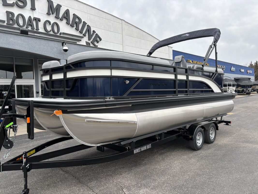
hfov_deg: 67.3
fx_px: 194
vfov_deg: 53.1
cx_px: 129
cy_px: 97
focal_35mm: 26
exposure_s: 1/844
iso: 50
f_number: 1.6
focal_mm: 5.96
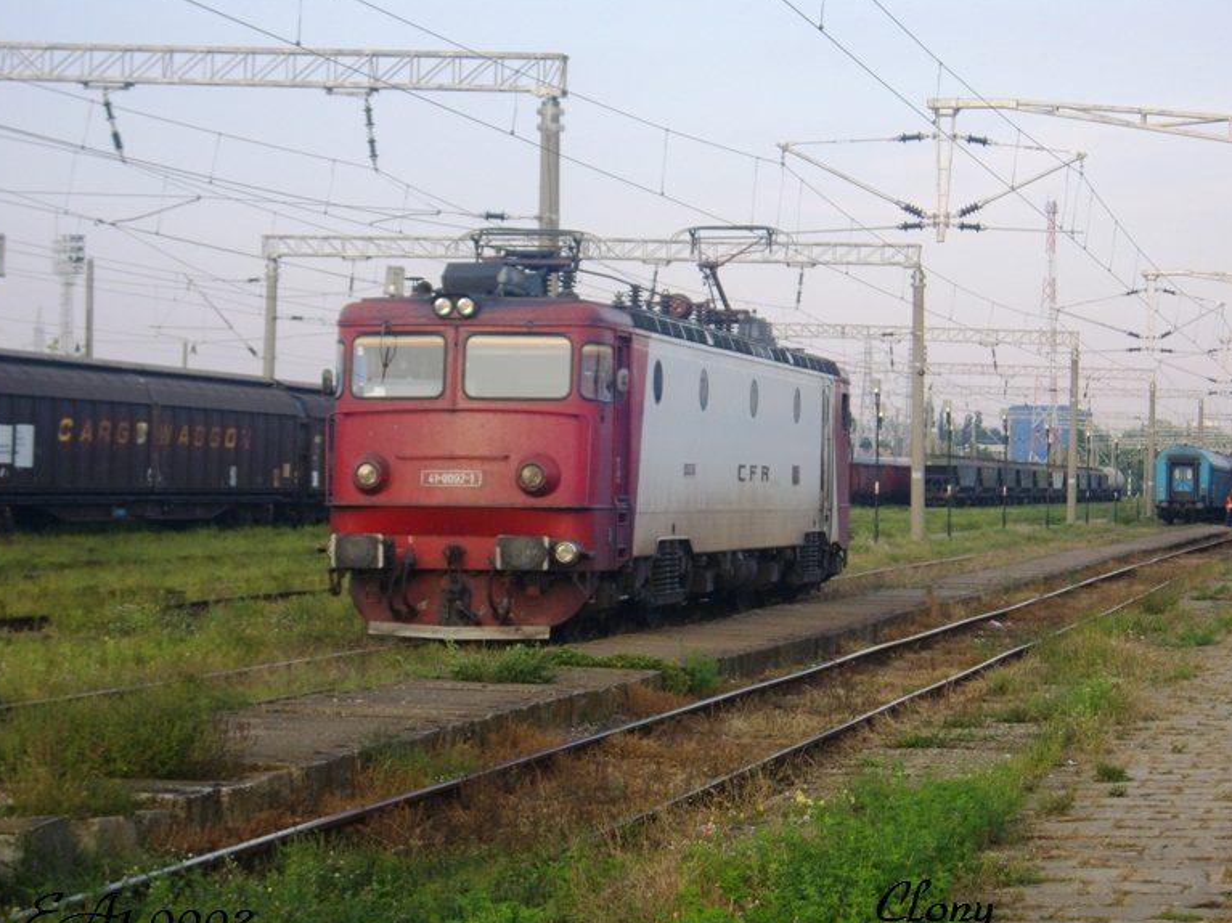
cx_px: 623
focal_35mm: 97
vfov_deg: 15.2
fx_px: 3452
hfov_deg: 20.2
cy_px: 470
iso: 80
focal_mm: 19.3
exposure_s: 1/125
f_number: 4.8
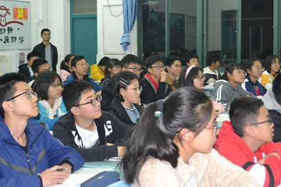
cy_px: 66
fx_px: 437
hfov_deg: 35.6
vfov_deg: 24.0
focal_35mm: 56
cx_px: 154
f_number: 4.5
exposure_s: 1/60
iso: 3200
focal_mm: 28
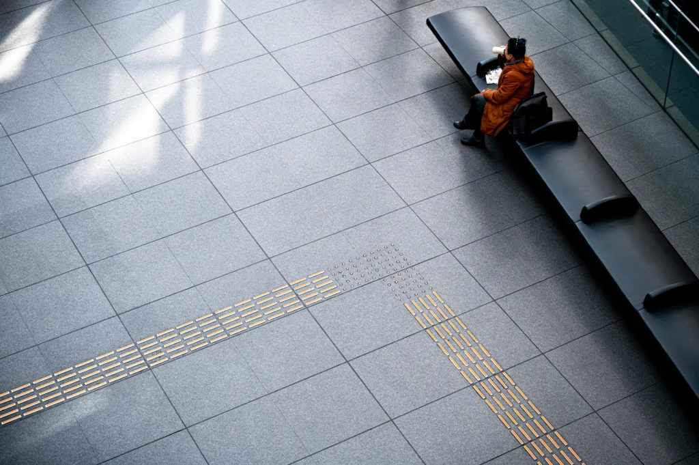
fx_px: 1358
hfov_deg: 28.9
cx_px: 350
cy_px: 232
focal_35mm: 70
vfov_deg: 19.4
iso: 320
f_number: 4
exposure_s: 1/250
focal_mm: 70
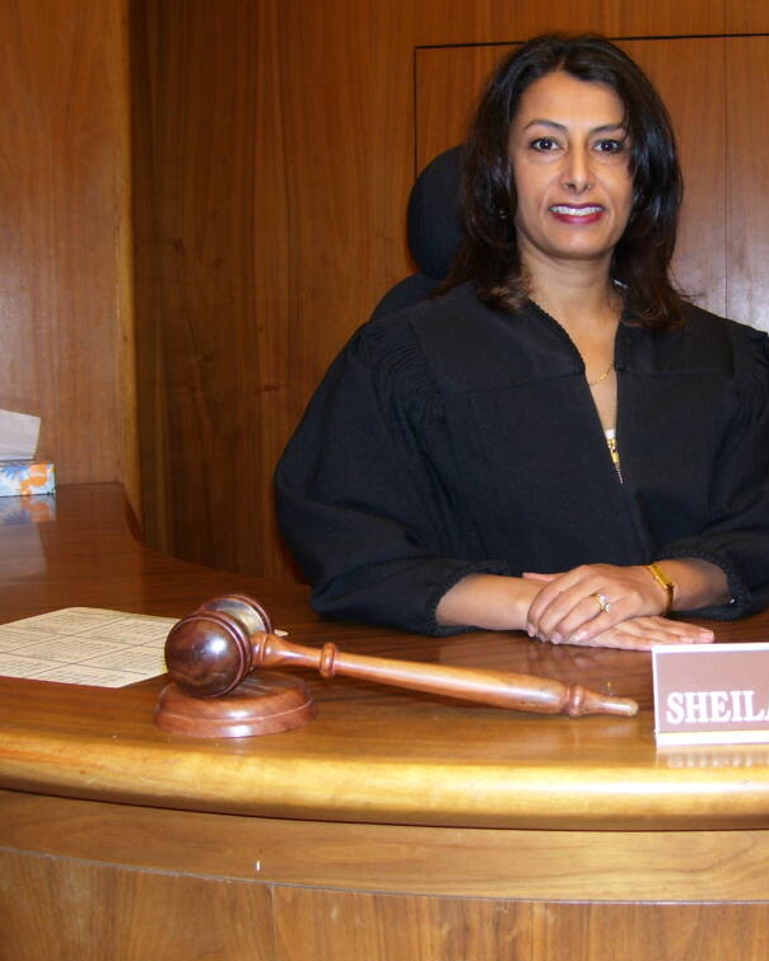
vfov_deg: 38.0
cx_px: 569
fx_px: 1394
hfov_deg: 30.4
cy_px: 481
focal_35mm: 49
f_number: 2.7
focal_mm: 6
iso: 80
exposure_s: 1/60
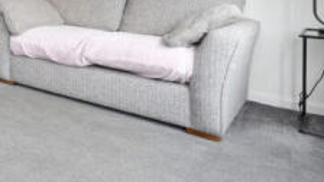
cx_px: -46
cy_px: -36
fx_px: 369
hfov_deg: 37.9
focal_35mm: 43
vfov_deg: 25.0
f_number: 7.1
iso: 200
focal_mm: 14
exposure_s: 1/20
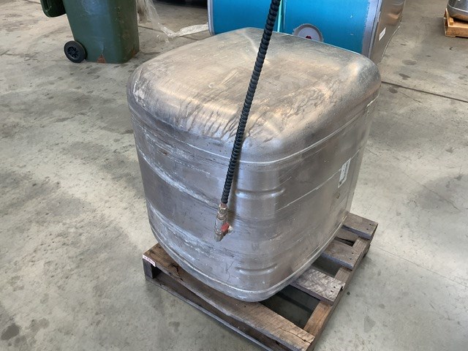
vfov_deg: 48.2
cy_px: 176
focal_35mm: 29
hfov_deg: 61.7
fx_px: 392
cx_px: 234
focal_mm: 3
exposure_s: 1/100
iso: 50
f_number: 1.8
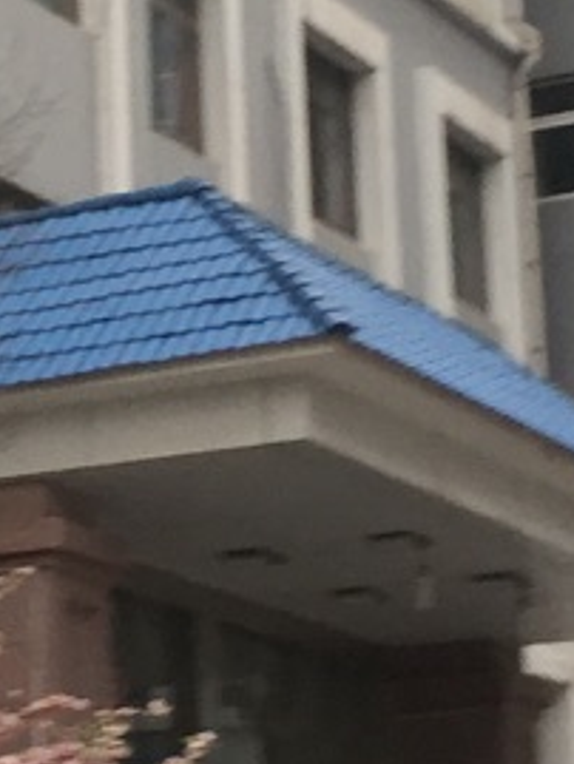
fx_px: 3336
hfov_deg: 9.7
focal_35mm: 151
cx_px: -60
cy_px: 304
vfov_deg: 13.1
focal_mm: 4.15
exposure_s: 1/33
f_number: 2.2
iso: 40
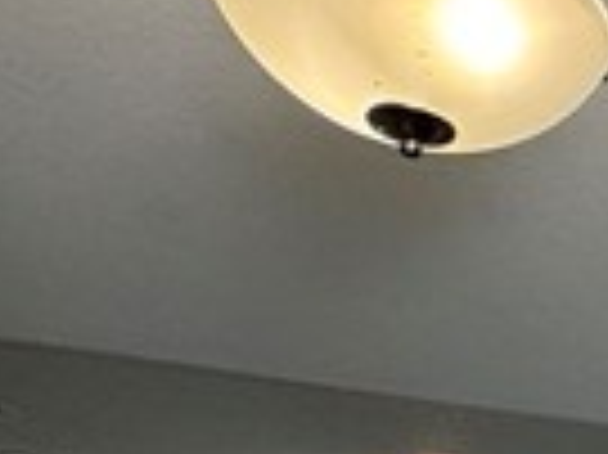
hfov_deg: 15.2
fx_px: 1860
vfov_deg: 12.2
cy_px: 935
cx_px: 1189
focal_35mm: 106
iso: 100
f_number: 2.2
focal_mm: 2.22
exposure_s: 1/120
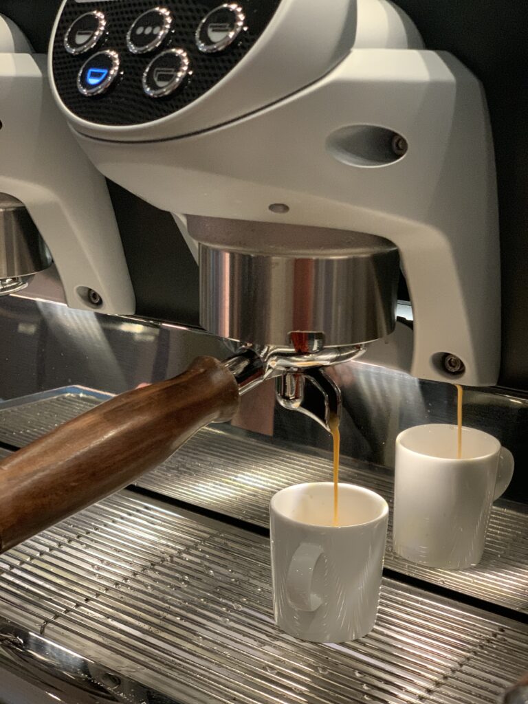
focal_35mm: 52
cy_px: 352
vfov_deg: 36.8
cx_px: 264
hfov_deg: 28.0
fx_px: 1058
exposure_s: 1/51
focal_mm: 6
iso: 400
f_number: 2.4
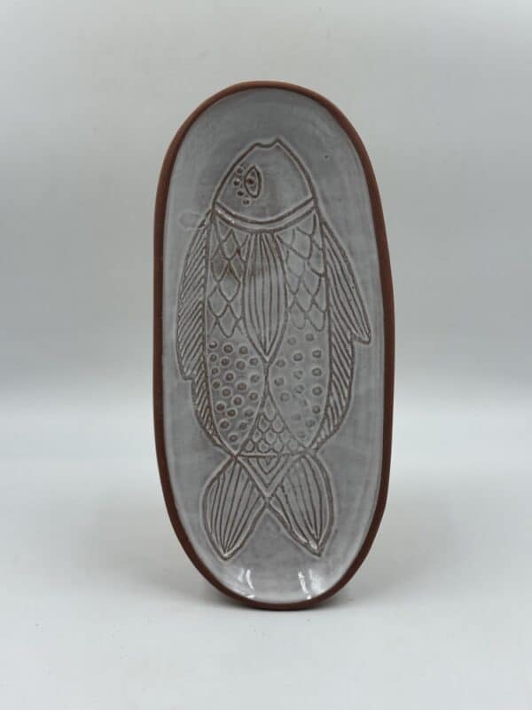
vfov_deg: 39.7
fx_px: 984
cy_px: 355
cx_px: 266
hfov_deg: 30.3
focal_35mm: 48
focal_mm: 6.86
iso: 64
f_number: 1.78
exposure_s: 1/499
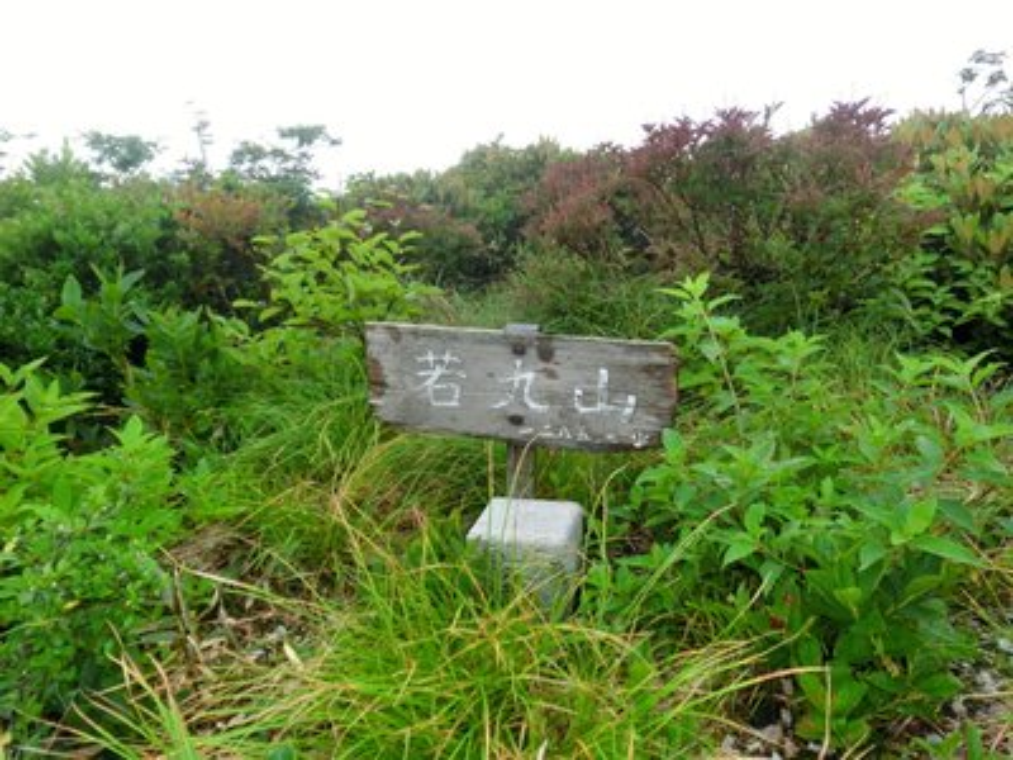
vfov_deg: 49.7
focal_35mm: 28
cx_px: 506
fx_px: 819
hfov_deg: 63.4
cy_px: 380
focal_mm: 5
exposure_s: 1/320
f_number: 3
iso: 100
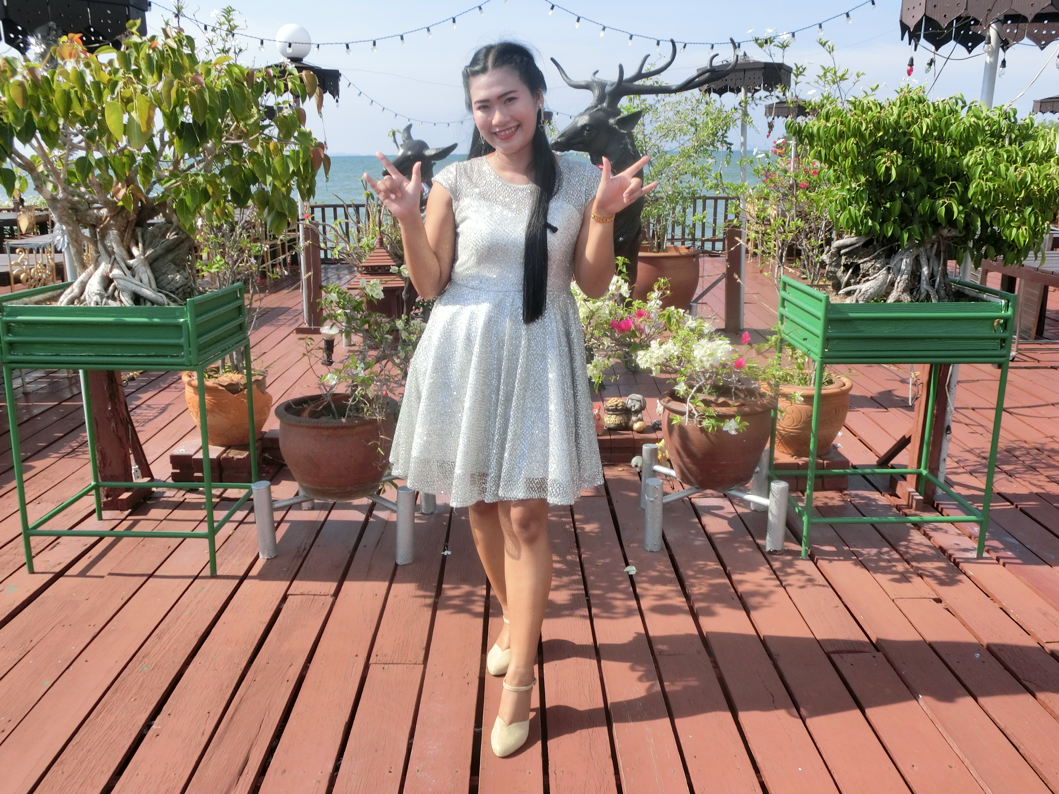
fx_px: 918
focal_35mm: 30
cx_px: 530
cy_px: 397
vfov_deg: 46.8
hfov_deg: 60.0
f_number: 8.9
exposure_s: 1/125
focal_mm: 5.36
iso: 100
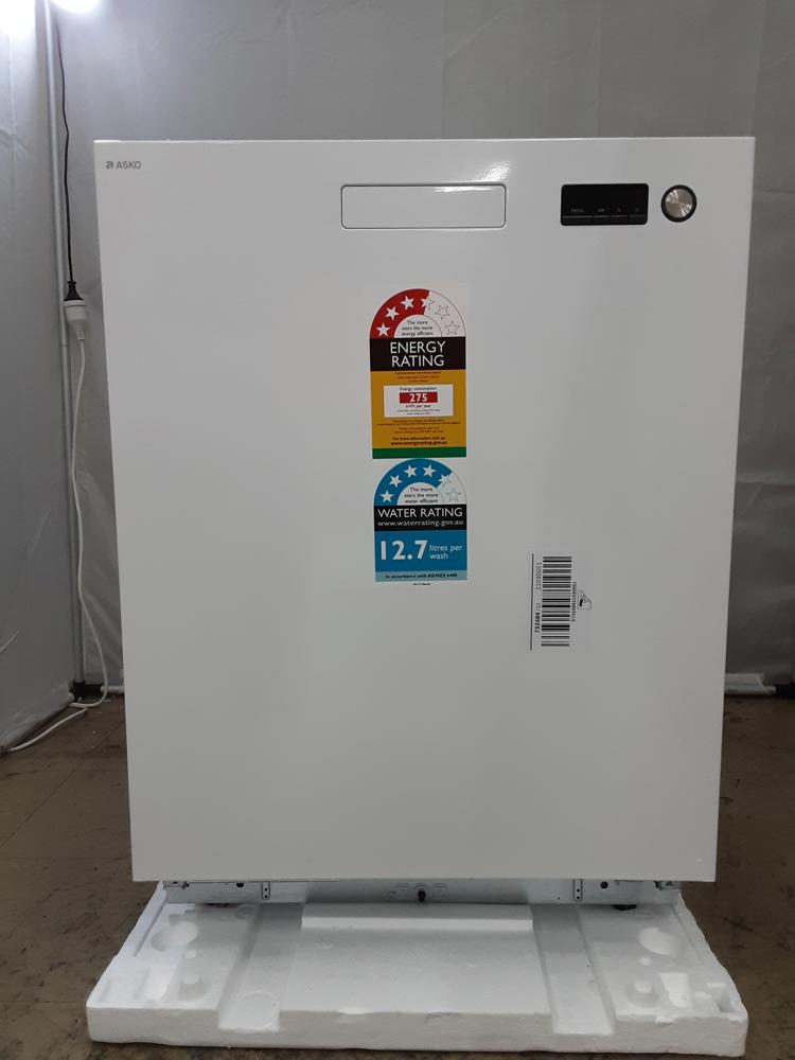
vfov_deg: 63.4
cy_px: 530
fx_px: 857
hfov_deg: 49.7
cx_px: 398
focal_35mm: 28
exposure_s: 1/50
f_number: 1.9
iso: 125
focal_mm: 2.9
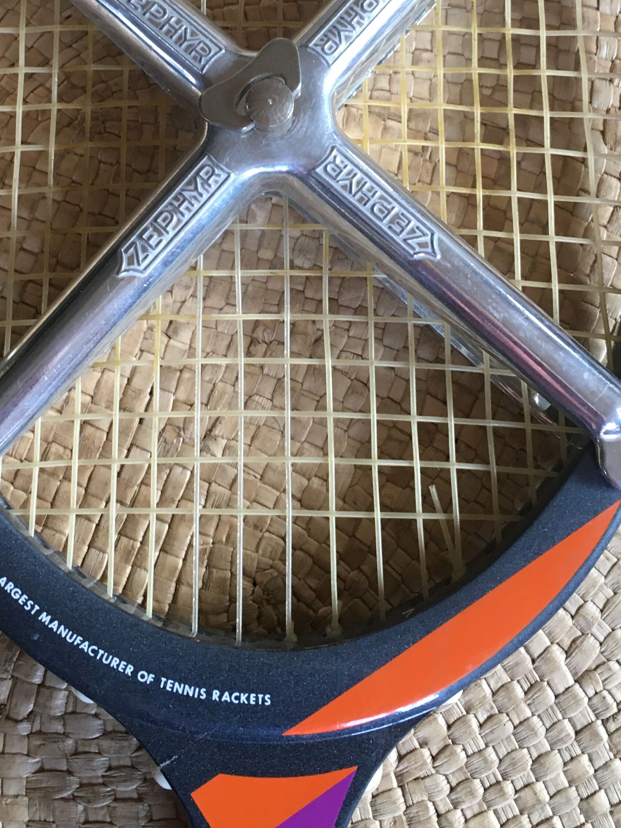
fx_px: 1244
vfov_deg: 35.9
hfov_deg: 27.9
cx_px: 235
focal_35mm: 52
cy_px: 194
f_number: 2.2
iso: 100
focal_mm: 4.15
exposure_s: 1/33
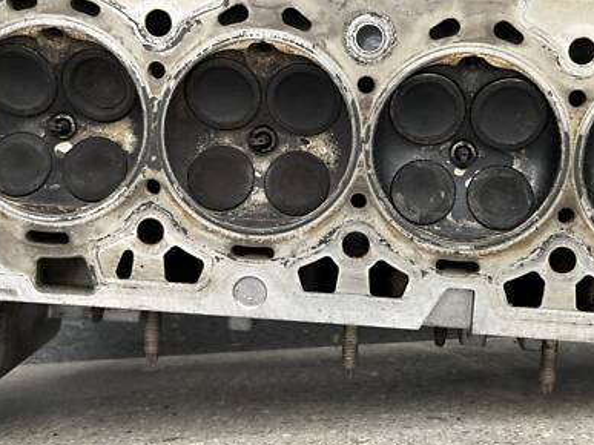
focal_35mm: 43
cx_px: 379
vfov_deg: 33.3
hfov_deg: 43.4
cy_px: 146
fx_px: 738
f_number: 1.6
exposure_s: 1/147
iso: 32
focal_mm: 5.1
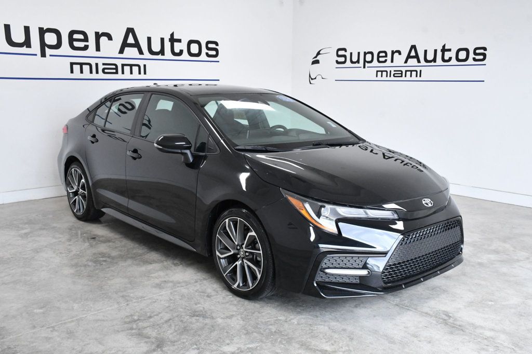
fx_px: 502
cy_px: 177
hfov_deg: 55.8
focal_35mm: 34
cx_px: 266
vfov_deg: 38.9
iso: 2500
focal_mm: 23
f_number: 10
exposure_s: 1/320
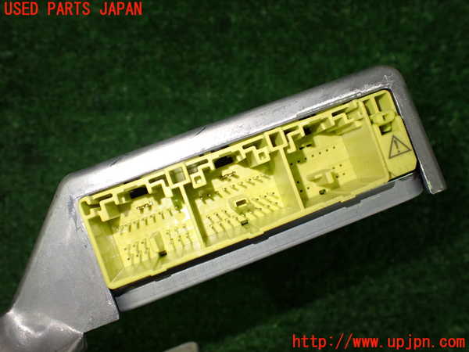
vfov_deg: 46.8
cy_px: 176
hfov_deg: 60.0
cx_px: 234
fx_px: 406
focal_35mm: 30
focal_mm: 5.4
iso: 320
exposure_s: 1/125
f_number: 2.3
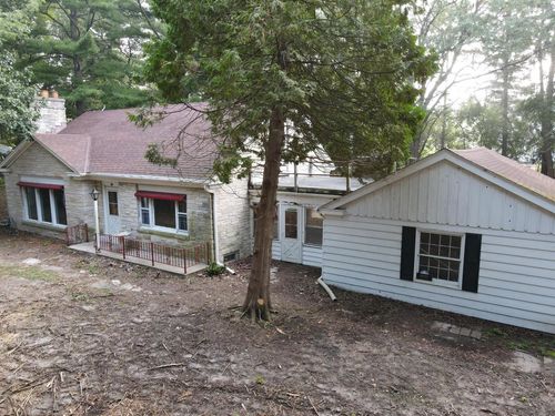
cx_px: 278
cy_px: 208
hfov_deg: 71.6
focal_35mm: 24
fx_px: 385
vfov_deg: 56.8
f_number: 2.8
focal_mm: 4.5
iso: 100
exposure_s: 1/15
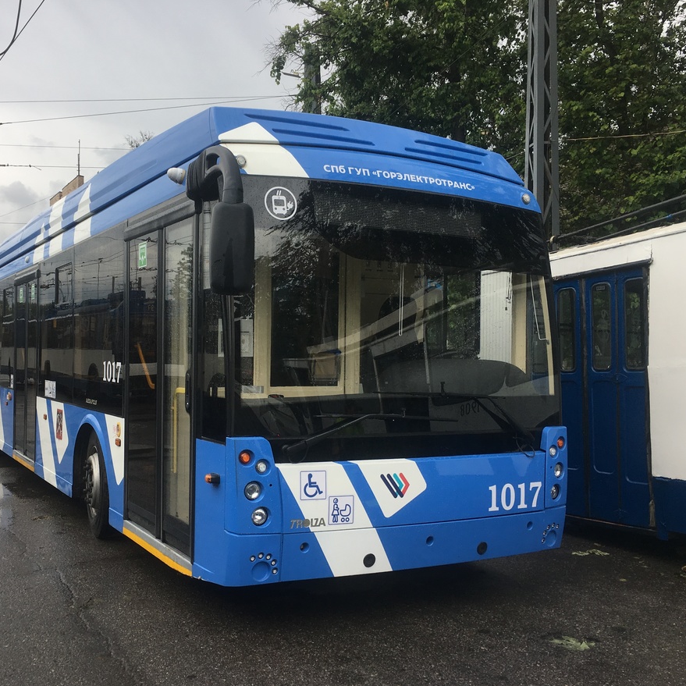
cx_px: 262
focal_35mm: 35
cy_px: 349
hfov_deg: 46.8
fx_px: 785
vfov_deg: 47.2
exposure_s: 1/444
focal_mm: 4.15
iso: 25
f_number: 2.2
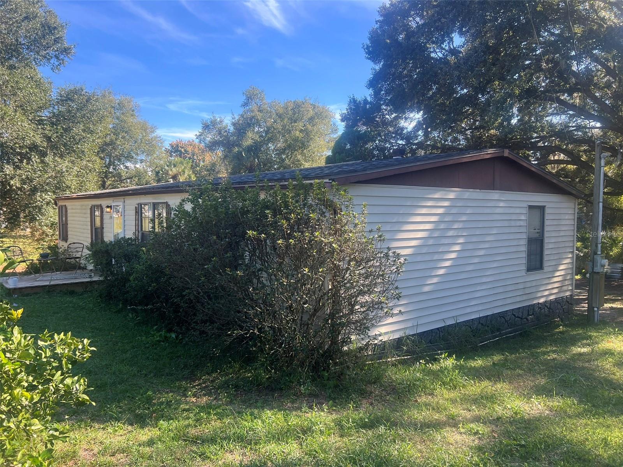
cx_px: 312
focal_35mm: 26
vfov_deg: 53.1
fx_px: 468
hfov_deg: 67.3
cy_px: 234
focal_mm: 5.7
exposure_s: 1/639
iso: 50
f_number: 1.5
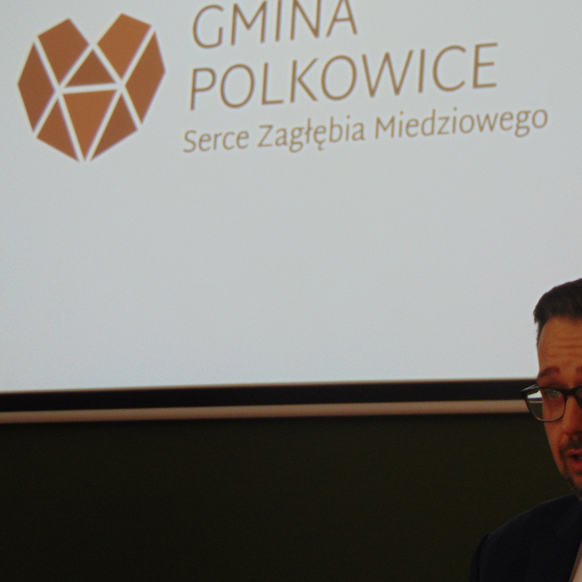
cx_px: 386
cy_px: 249
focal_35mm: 163
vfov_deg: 10.7
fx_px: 3101
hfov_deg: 10.7
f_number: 3.9
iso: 100
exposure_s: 1/40
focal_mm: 19.4
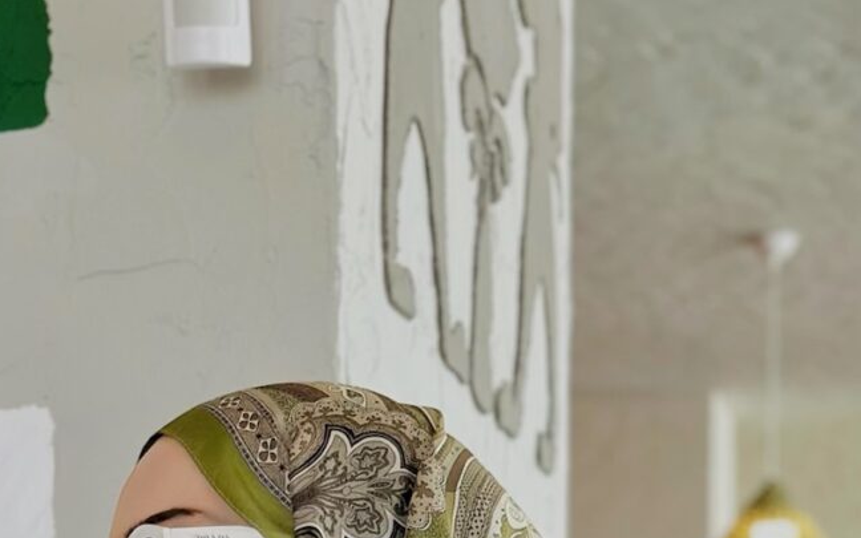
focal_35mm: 136
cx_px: 324
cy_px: 1085
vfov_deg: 9.1
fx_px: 3191
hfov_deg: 15.3
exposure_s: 1/162
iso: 64
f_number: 1.78
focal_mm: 6.86
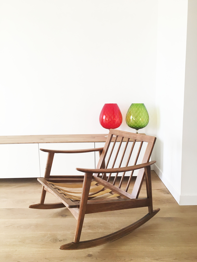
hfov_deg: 48.2
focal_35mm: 29
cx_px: 98
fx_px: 220
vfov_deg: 61.7
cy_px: 131
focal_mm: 4.15
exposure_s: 1/33
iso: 40
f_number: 2.2
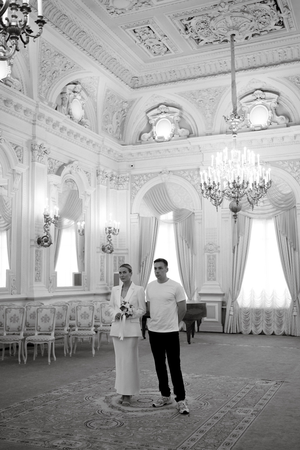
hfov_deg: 37.9
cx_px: 150
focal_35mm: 35
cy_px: 225
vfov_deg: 54.4
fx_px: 437
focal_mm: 35
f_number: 2.5
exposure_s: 1/250
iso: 400
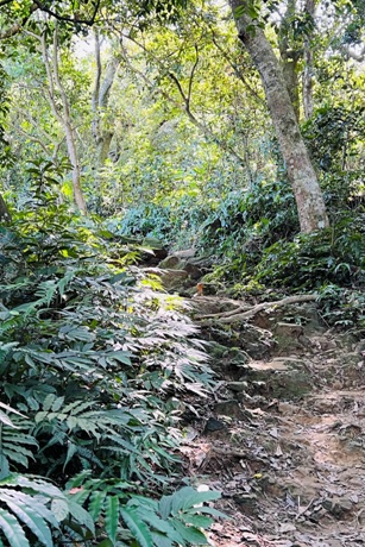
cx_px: 225
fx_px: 714
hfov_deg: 28.6
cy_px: 257
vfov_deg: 41.9
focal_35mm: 47
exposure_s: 1/67
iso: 125
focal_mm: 5.7
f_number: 1.5
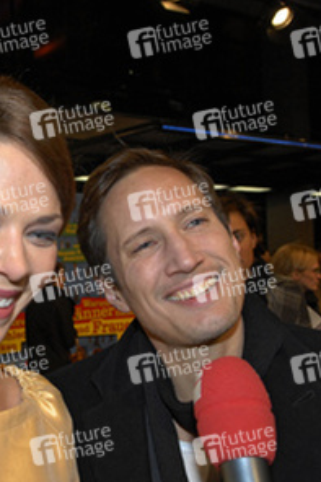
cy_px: 243
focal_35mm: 50
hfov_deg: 26.0
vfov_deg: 39.6
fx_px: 669
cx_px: 26
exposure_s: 1/125
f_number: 6.3
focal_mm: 22
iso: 500
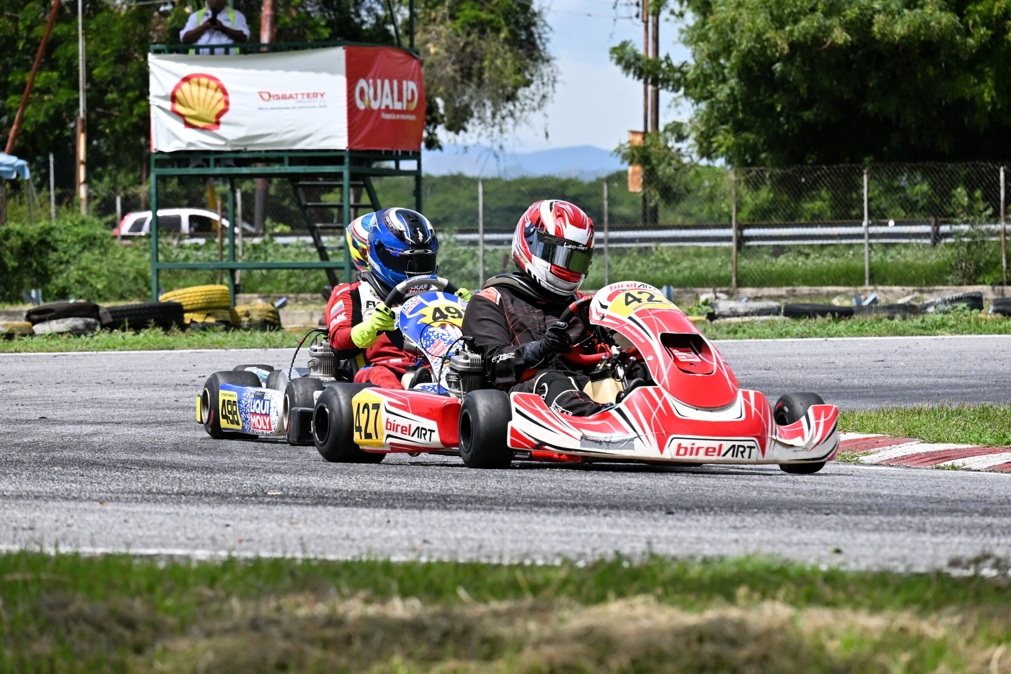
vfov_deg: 6.1
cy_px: 337
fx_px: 6319
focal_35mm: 225
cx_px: 506
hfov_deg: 9.1
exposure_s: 1/1600
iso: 400
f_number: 8
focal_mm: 150
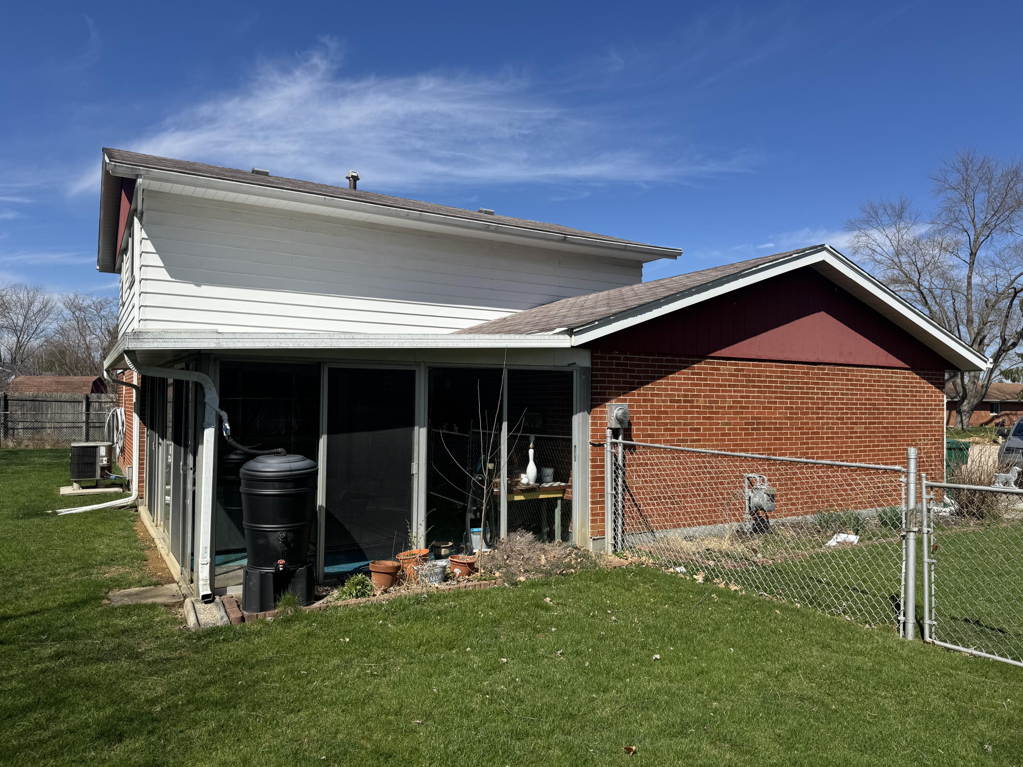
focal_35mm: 24
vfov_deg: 56.8
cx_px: 512
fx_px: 709
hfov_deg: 71.6
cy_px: 384
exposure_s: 1/5348
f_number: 1.78
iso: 80
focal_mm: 6.76
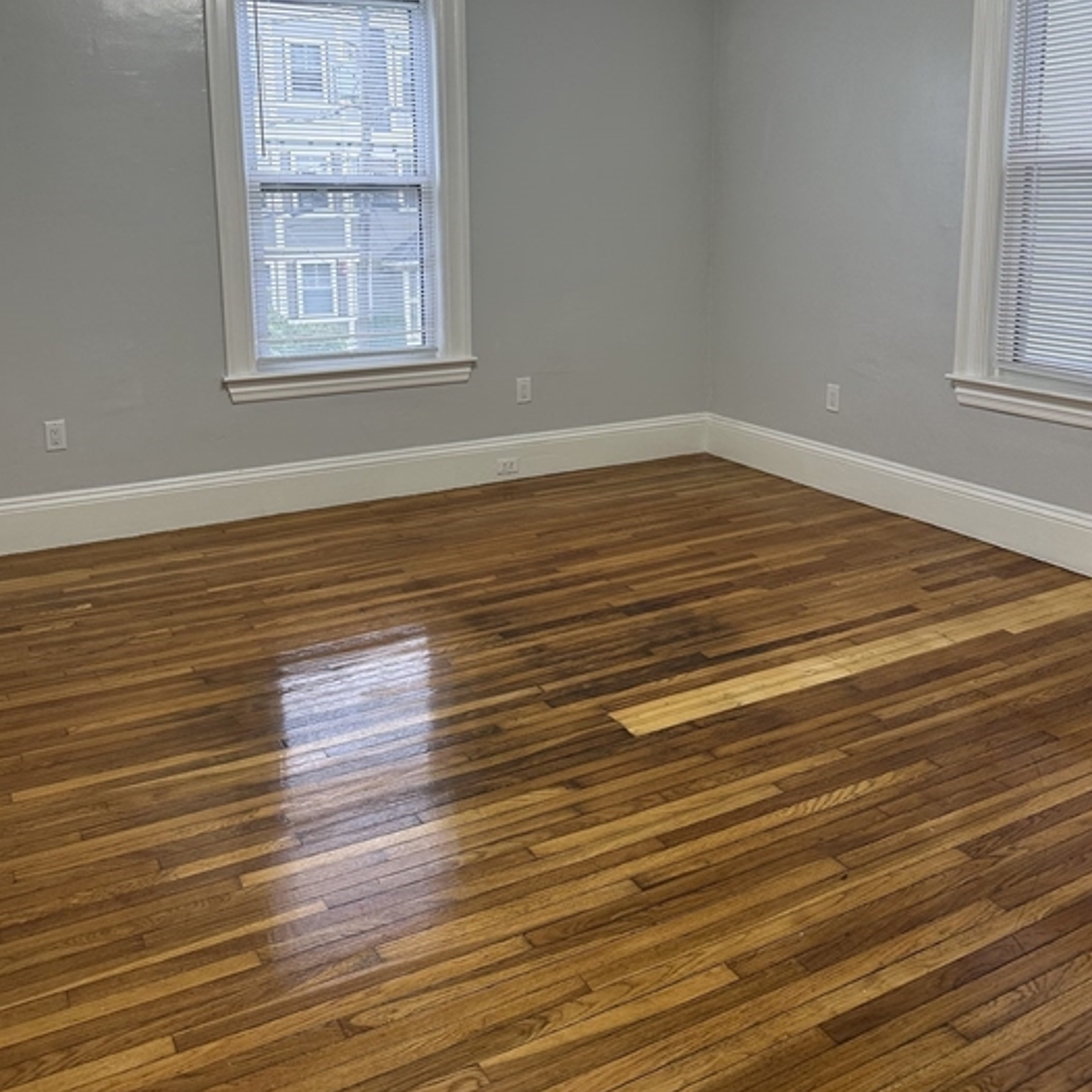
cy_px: 382
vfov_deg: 51.7
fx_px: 1106
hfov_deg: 52.5
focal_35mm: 31
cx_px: 546
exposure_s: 1/120
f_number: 1.78
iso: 160
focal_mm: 6.86
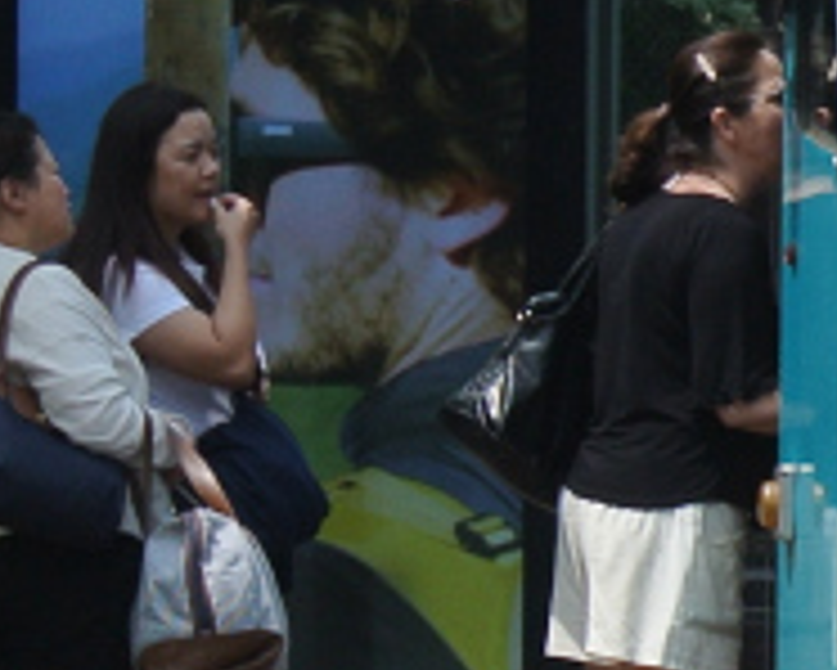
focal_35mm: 755
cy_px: 31
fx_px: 18713
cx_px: 2182
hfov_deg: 2.5
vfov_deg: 2.1
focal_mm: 42.7
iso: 100
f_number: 4.5
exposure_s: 1/640
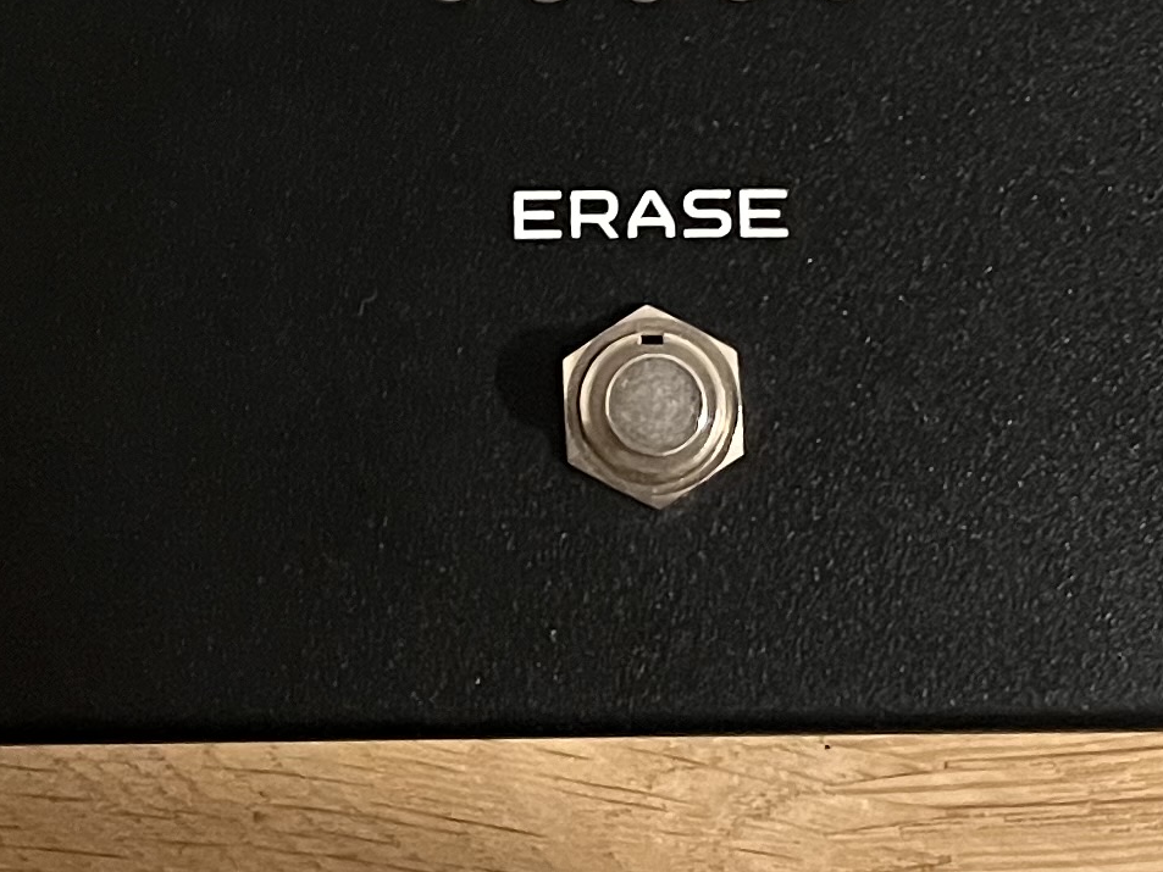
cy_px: -299
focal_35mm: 110
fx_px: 3696
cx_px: 533
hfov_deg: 17.9
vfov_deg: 13.0
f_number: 1.6
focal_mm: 5.1
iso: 640
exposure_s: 1/30
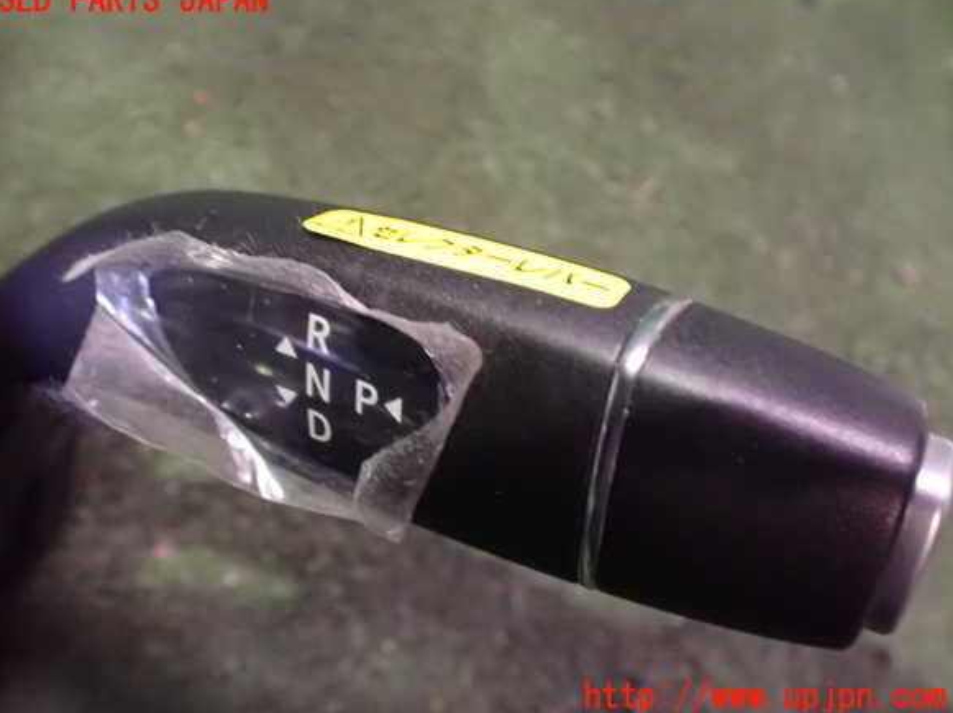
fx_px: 853
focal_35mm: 31
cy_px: 349
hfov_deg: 58.4
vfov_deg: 45.4
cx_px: 463
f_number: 2.3
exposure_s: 1/30
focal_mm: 5.4
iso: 1600
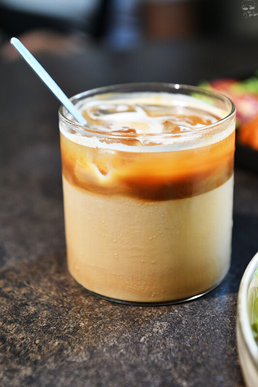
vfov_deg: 28.8
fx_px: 753
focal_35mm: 70
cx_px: 129
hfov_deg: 19.4
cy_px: 194
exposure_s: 1/80
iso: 1600
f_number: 5.6
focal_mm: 70
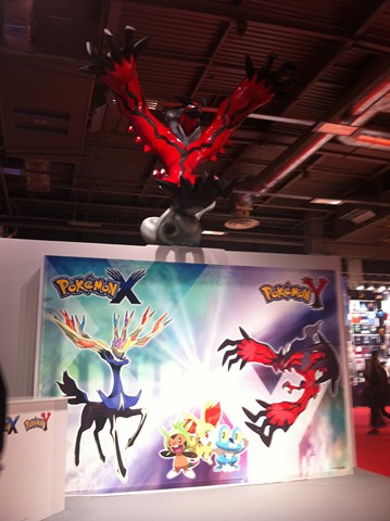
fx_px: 527
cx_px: 195
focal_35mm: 35
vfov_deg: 52.7
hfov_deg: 40.6
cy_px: 260
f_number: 2.8
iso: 100
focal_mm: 3.85
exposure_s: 1/15
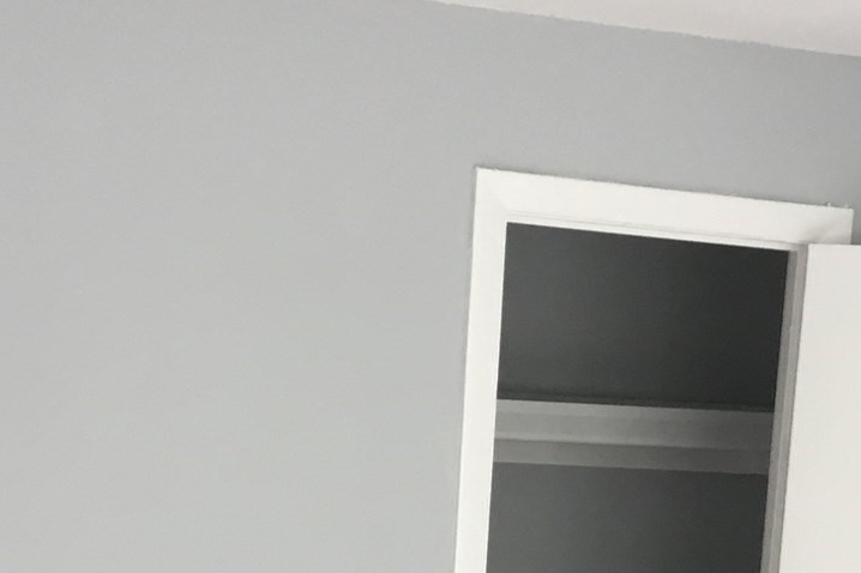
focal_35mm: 92
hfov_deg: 22.1
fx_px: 2199
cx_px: 538
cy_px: 815
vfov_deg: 14.1
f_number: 2.4
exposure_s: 1/30
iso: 50
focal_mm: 3.3
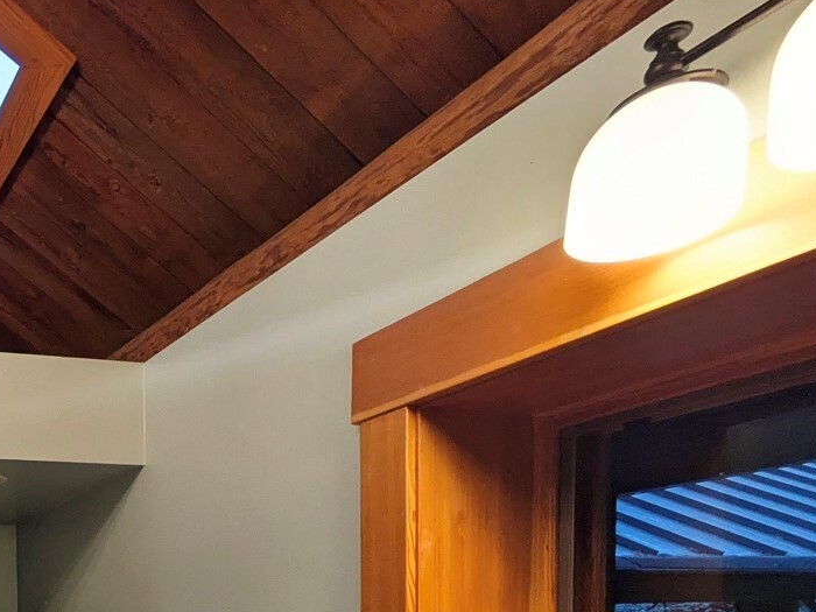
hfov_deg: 42.8
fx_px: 754
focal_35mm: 32
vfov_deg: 36.7
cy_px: 687
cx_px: -104
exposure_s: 1/120
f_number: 2.2
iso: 203
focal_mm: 1.83
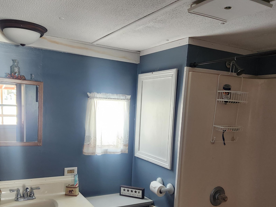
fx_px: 263
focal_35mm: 33
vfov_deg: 42.2
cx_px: 133
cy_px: 142
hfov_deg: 55.3
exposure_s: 1/120
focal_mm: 5.4
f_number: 1.8
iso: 400
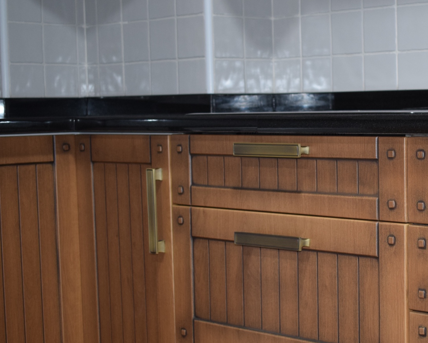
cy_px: 202
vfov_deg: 18.7
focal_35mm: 82
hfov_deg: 22.7
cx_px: 390
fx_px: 1037
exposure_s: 1/80
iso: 800
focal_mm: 31
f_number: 4.2
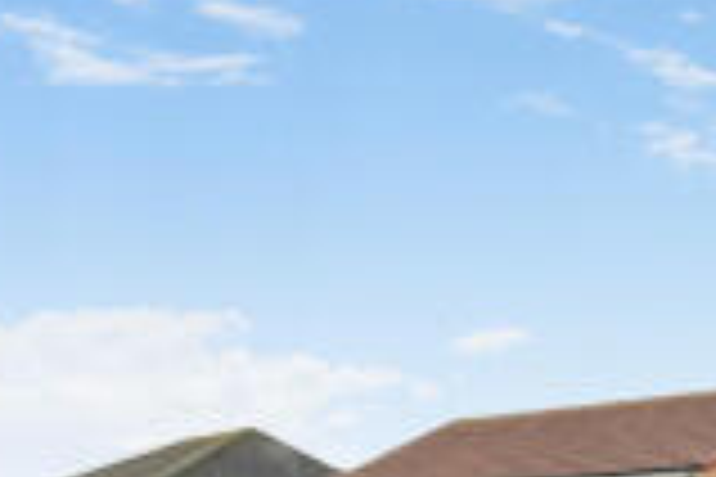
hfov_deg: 30.4
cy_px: 691
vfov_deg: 24.2
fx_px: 895
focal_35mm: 45
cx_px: 1004
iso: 100
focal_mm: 15
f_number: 8
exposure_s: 1/200
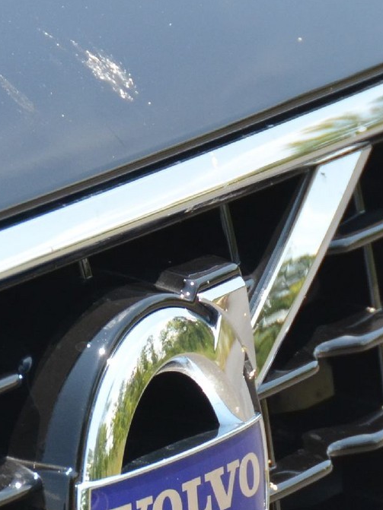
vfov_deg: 1.8
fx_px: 15834
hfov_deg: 1.4
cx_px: 120
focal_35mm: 1073
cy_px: 431
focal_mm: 200
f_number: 5.6
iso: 720
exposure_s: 1/1000
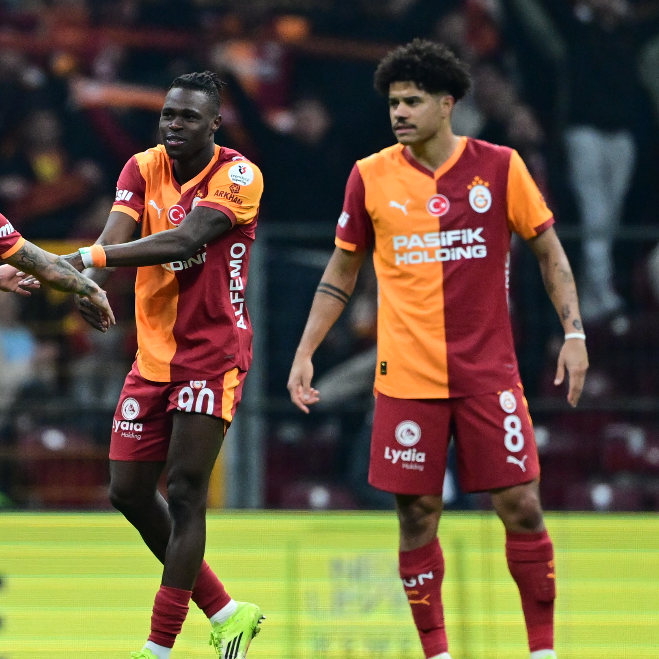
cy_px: 343
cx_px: 151
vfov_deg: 1.9
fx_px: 19471
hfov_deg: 1.9
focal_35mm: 904
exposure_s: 1/3200
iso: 4000
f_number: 2.8
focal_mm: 400
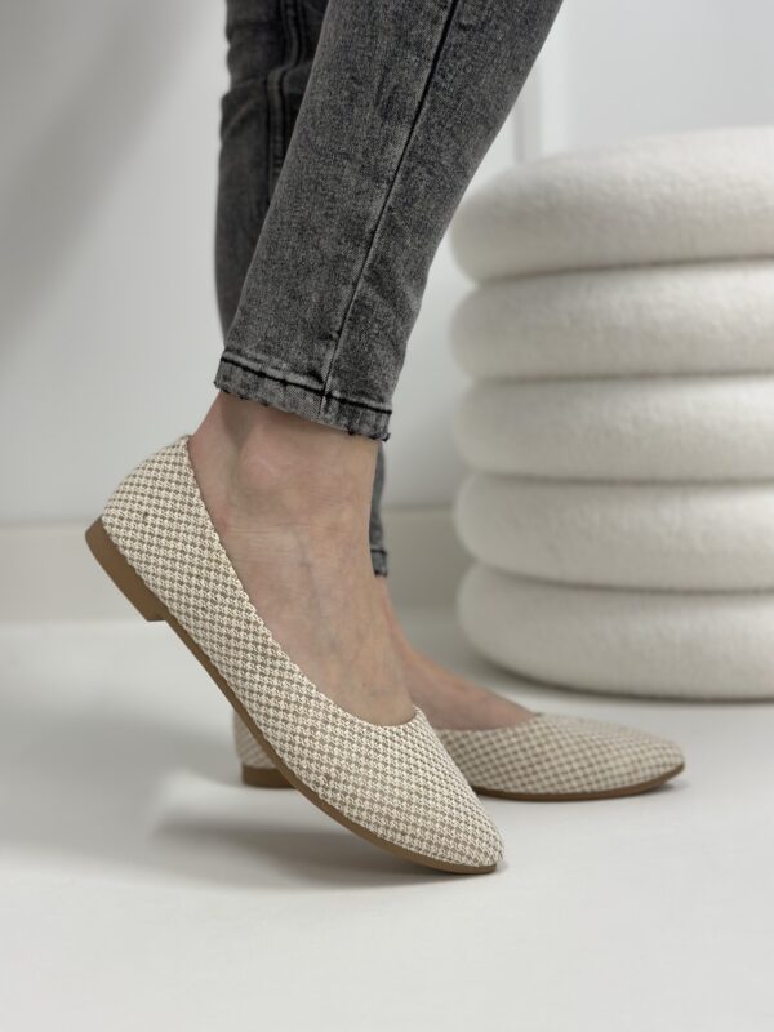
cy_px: 516
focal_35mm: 48
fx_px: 1431
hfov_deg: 30.3
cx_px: 387
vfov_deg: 39.7
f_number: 1.78
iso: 125
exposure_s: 1/100
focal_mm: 6.86
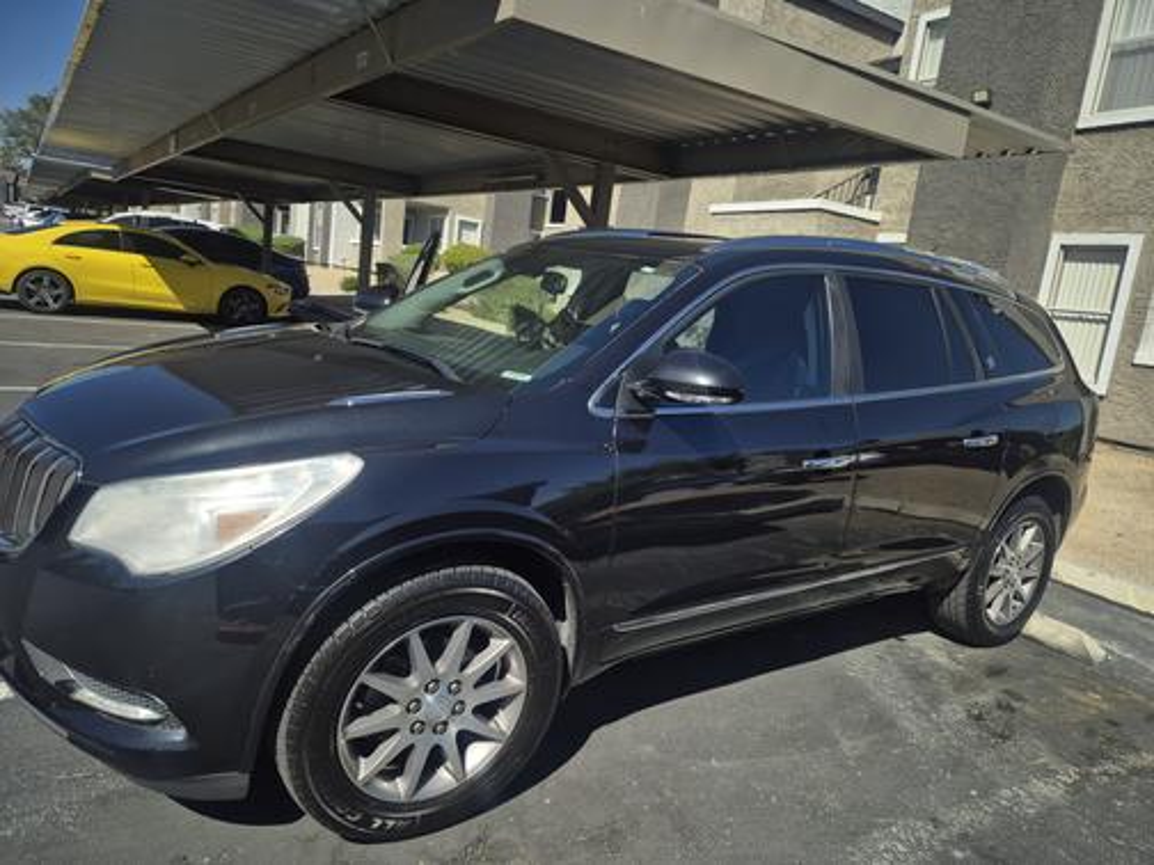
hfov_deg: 73.9
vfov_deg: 58.9
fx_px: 767
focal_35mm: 23
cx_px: 577
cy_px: 432
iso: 25
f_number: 1.8
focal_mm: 5.4
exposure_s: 1/1464
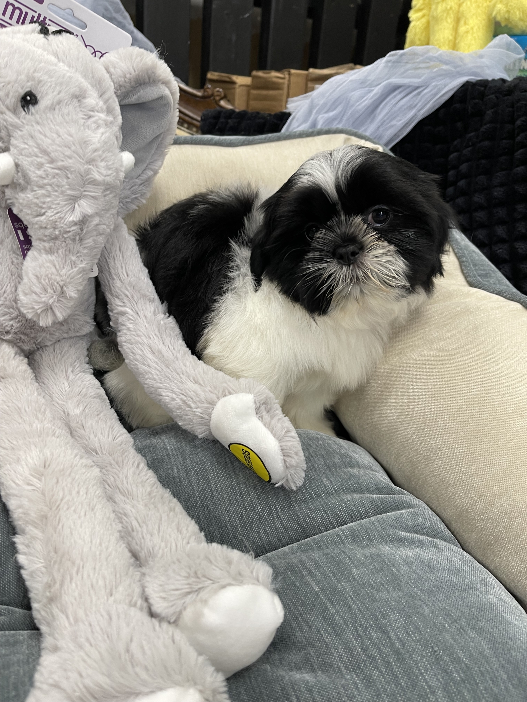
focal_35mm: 25
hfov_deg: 54.9
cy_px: 351
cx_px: 264
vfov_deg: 69.4
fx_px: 507
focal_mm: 5.1
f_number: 1.6
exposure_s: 1/60
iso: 80
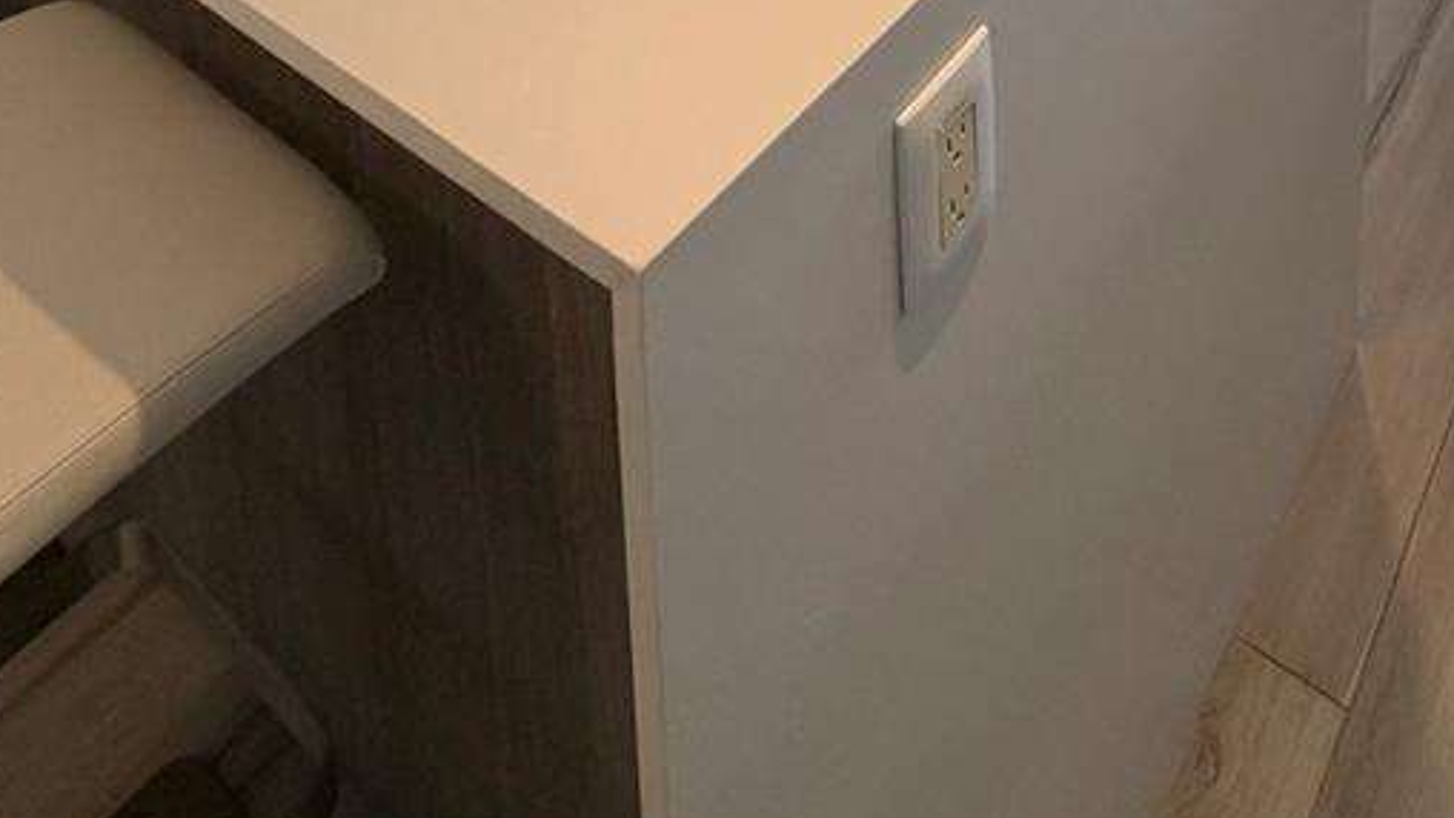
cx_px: 1131
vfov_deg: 19.9
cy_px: -767
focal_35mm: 36
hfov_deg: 52.3
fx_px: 1388
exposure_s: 1/120
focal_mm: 2.22
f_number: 2.2
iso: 160
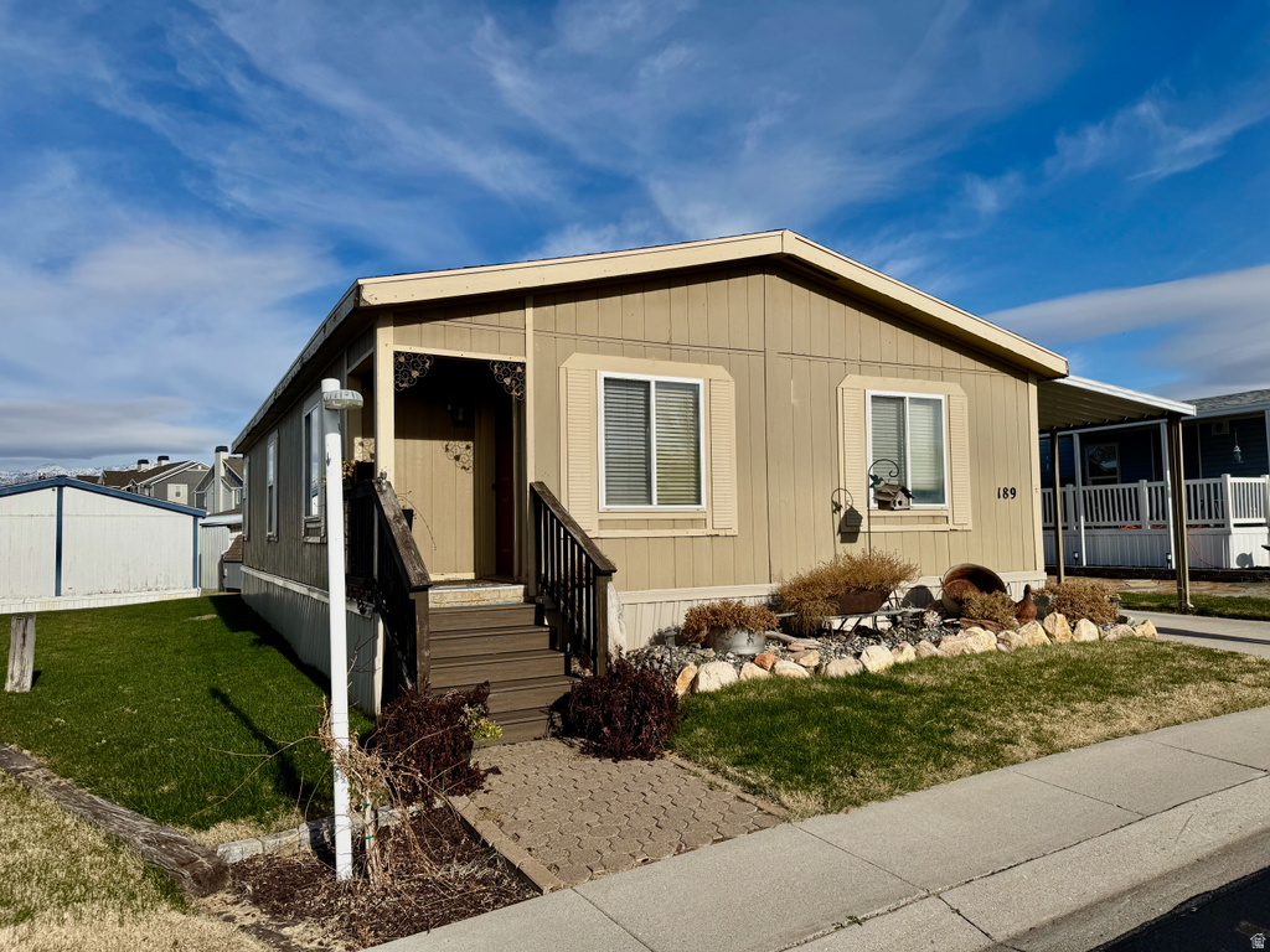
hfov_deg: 71.6
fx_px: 881
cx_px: 635
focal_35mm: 24
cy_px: 476
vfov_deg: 56.8
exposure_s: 1/9009
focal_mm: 6.76
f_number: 1.78
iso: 80
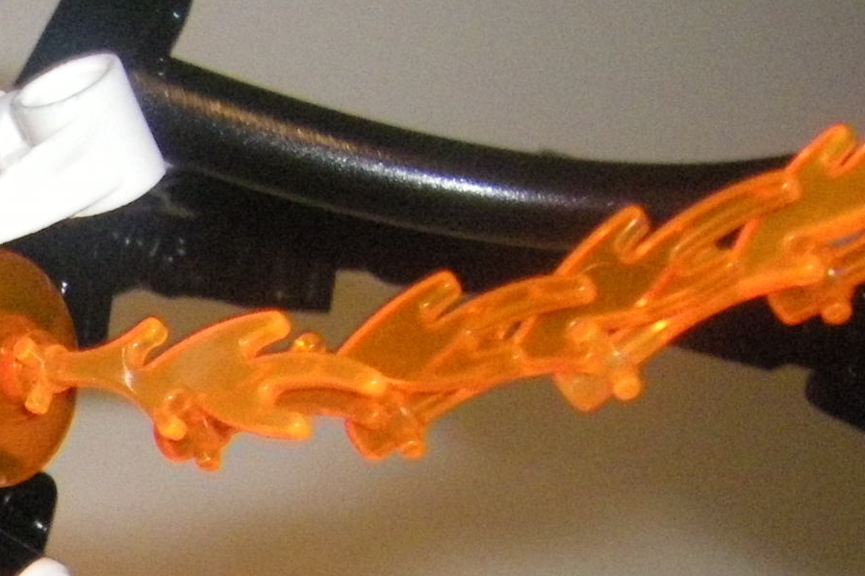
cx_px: -320
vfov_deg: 11.9
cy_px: 501
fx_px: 2738
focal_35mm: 114
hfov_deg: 16.7
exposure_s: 1/50
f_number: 7
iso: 500
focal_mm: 6.3
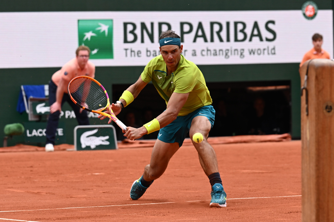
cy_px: 111
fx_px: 1808
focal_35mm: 195
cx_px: 167
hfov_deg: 10.6
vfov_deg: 7.0
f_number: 4
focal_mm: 130
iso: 640
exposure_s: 1/1600
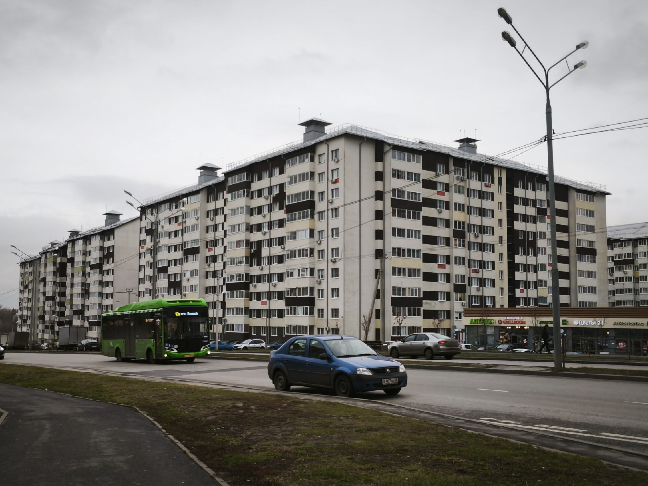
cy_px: 243
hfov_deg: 50.1
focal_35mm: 37
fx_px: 693
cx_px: 324
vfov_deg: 38.7
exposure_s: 1/750
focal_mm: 5.35
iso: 80
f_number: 1.7
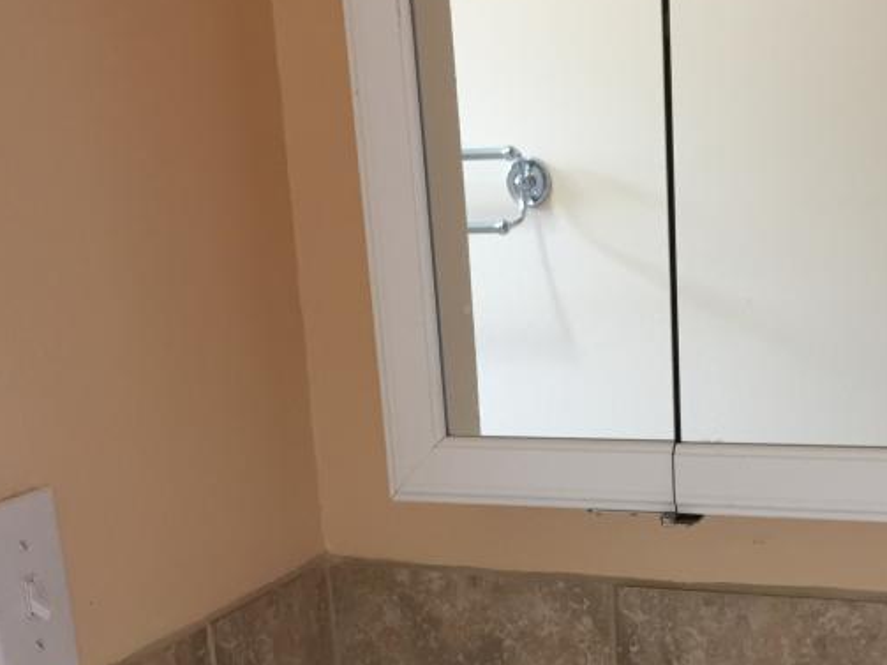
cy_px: 624
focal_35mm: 59
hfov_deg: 32.6
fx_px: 1511
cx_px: 555
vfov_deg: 24.0
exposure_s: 1/30
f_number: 2.2
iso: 64
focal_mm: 4.15
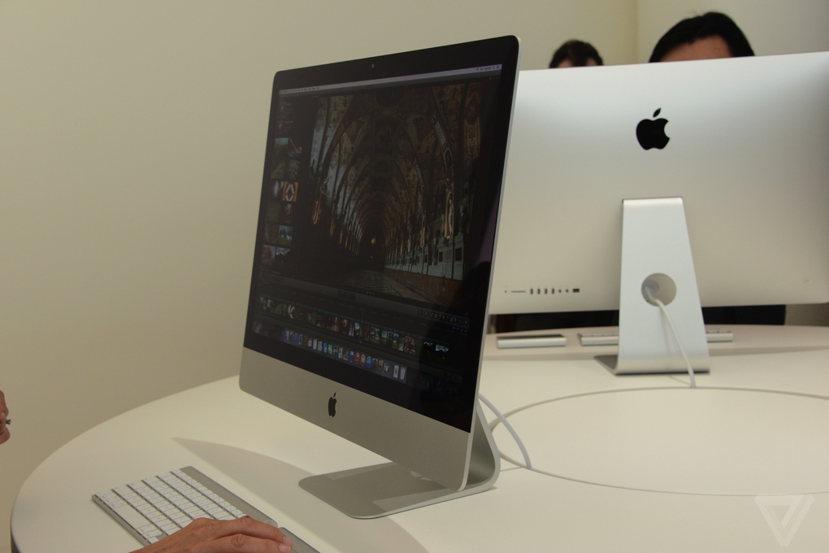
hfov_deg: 34.5
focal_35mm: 58
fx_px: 1336
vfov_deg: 23.4
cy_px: 276
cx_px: 414
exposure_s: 1/250
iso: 2000
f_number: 8
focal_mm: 58
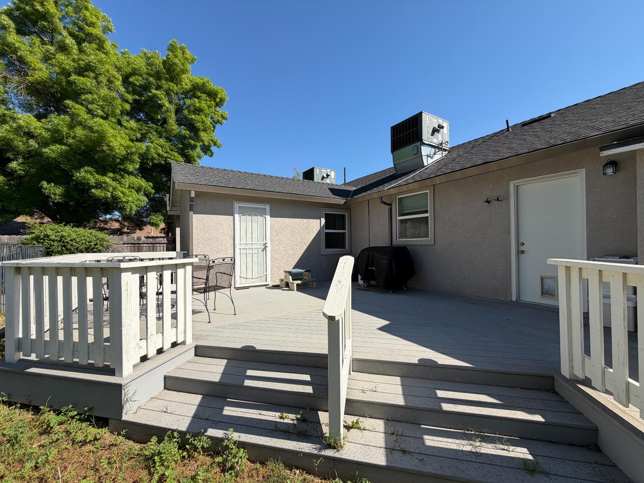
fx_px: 260
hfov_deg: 102.1
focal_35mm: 14
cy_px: 242
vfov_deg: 85.7
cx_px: 322
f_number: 2.2
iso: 20
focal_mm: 2.22
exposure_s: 1/830
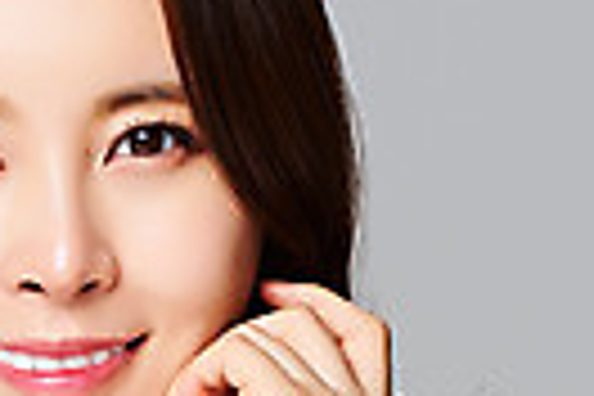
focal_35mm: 475
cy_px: 472
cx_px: 101
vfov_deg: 2.9
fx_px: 7837
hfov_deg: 4.3
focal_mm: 105
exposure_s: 1/125
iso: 64
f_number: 16
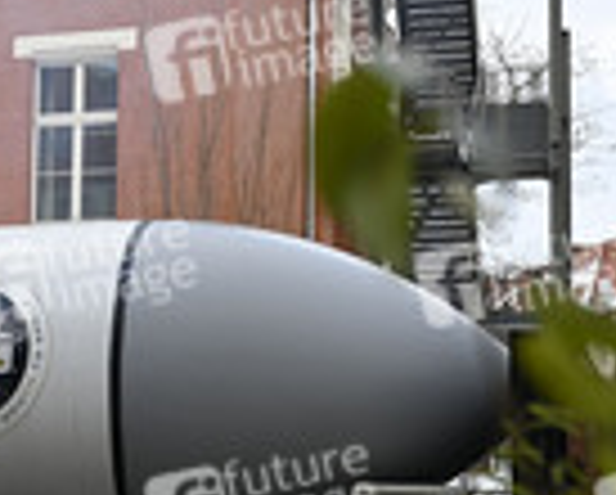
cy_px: 387
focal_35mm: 111
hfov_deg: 15.9
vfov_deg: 13.9
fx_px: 2027
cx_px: -308
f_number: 4
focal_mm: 36
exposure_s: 1/250
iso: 280
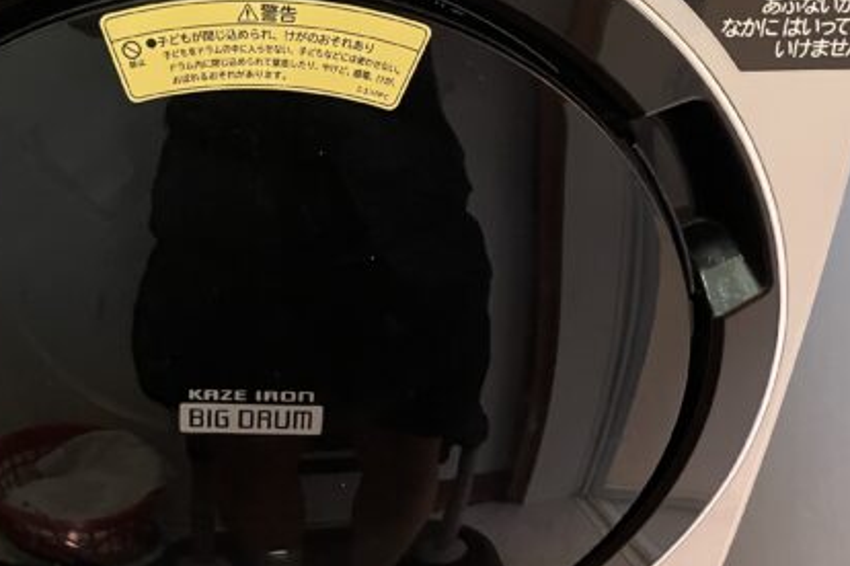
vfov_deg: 25.0
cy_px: 205
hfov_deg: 36.4
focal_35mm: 54
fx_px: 1275
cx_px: 265
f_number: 1.8
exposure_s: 1/30
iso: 640
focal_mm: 3.99
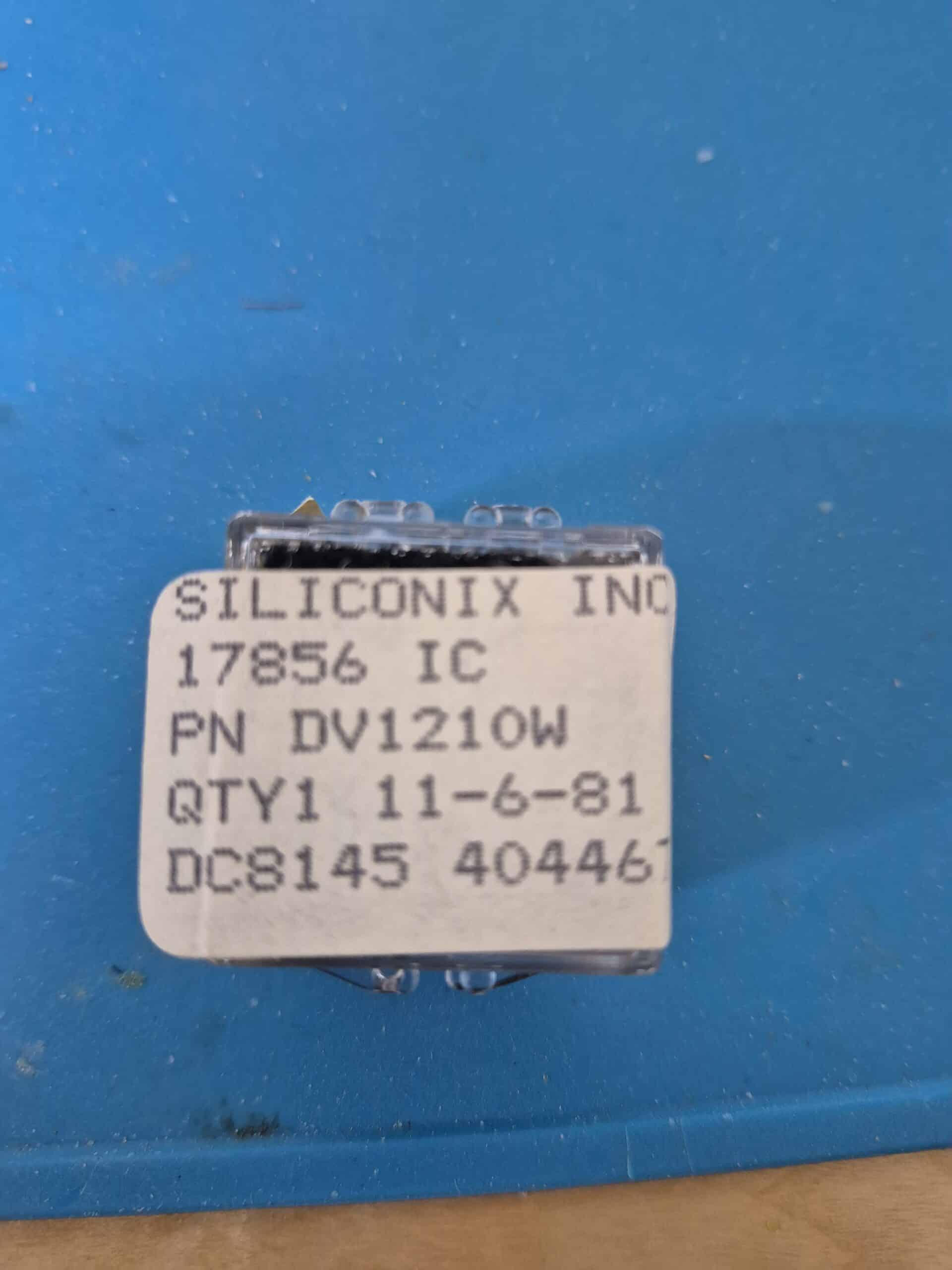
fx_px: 843
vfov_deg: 73.9
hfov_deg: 58.9
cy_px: 635
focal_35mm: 23
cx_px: 476
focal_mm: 5.4
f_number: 1.8
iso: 800
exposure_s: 1/120
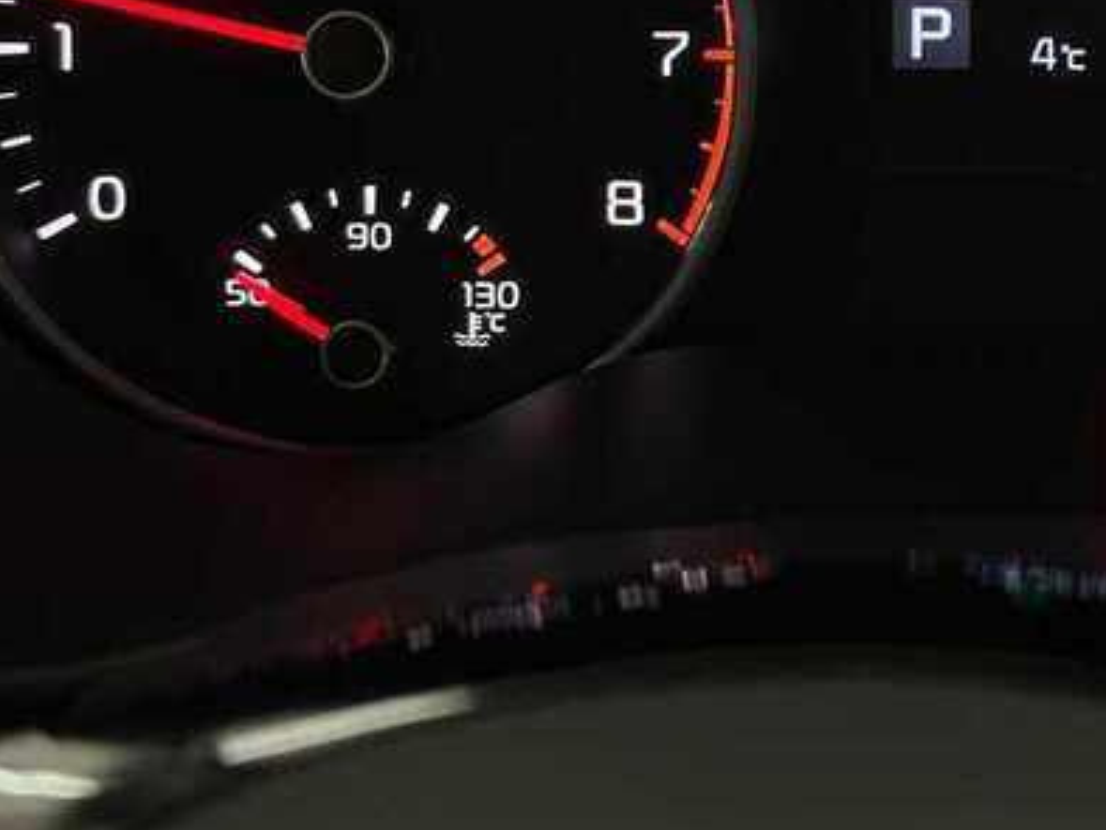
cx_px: 1123
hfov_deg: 17.4
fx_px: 3516
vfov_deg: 13.3
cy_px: -32
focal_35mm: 110
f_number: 1.78
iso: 250
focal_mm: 6.86
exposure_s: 1/50
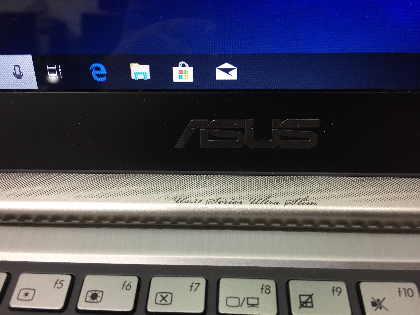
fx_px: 352
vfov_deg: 48.2
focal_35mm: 29
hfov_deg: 61.7
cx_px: 210
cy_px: 158
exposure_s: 1/33
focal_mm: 4.15
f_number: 2.2
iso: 125
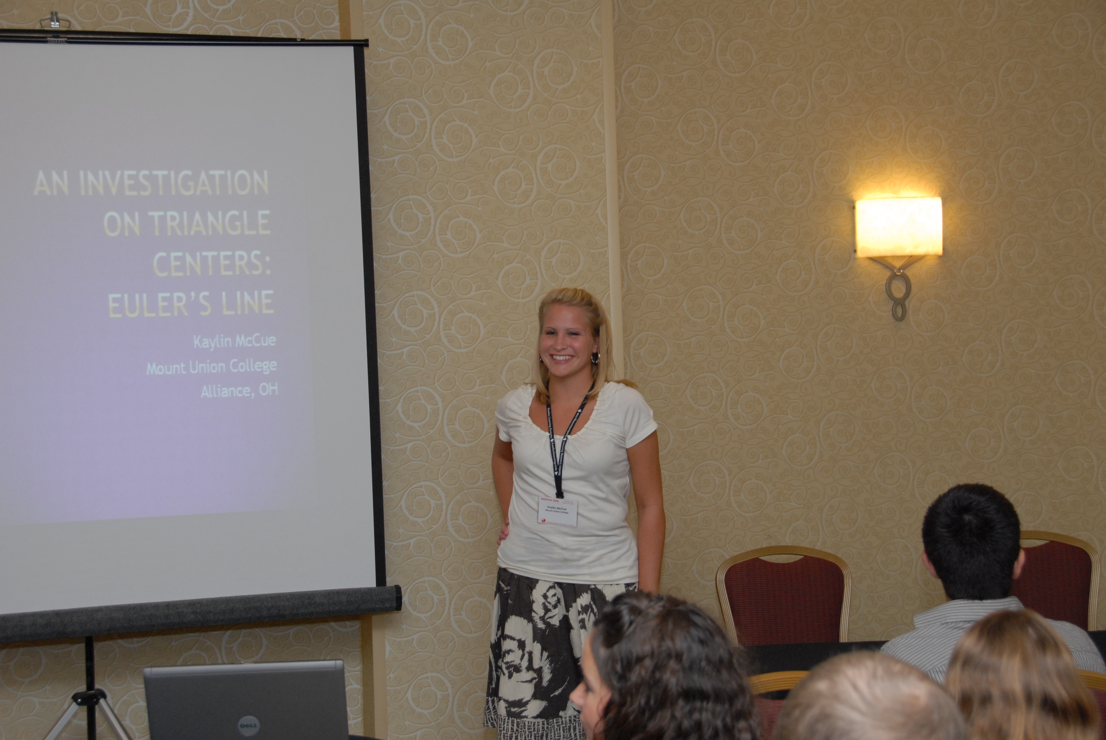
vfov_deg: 22.7
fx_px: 1846
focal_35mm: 60
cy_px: 370
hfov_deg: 33.4
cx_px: 553
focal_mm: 40
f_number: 5.6
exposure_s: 1/60
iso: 400
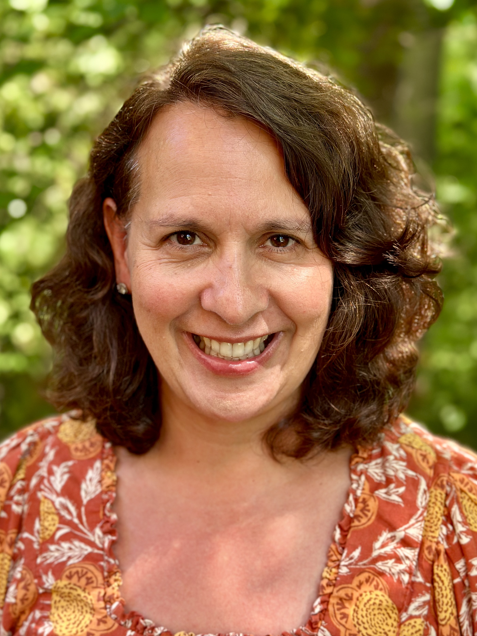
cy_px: 300
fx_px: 956
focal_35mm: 52
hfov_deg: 28.0
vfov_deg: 36.8
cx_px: 233
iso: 125
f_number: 1.78
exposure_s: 1/126
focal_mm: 6.86
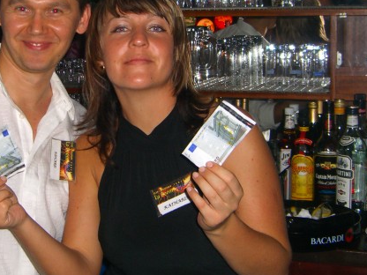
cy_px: 93
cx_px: 123
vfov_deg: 20.1
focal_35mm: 73
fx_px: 774
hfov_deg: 26.5
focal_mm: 7.9
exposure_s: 1/60
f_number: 2.8
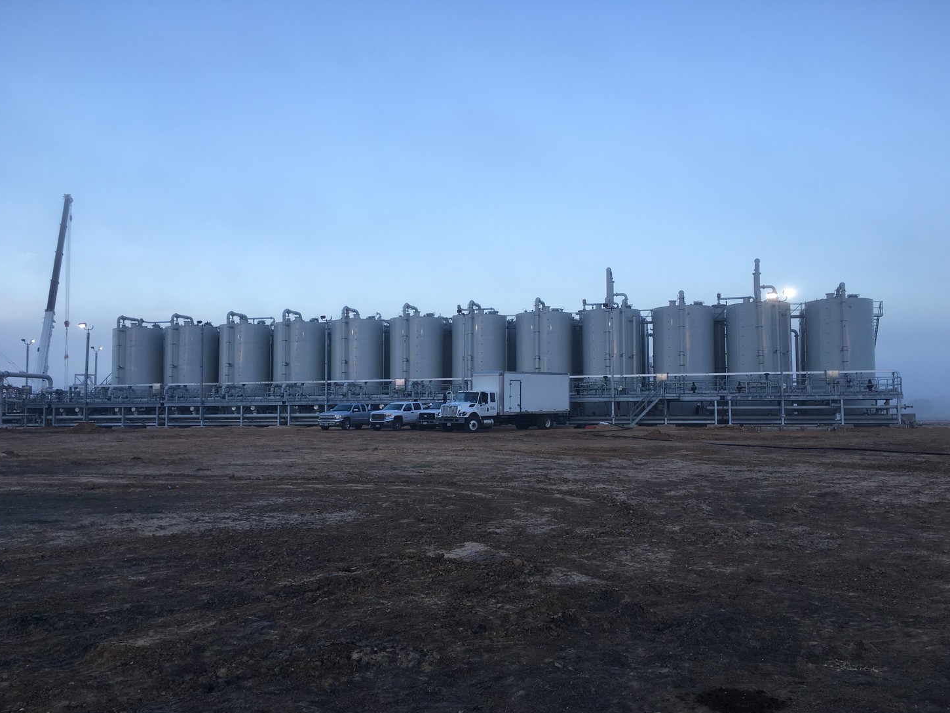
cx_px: 472
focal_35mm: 30
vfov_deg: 46.8
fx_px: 823
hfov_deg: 60.0
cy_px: 363
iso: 25
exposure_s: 1/190
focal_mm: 4.15
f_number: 2.2
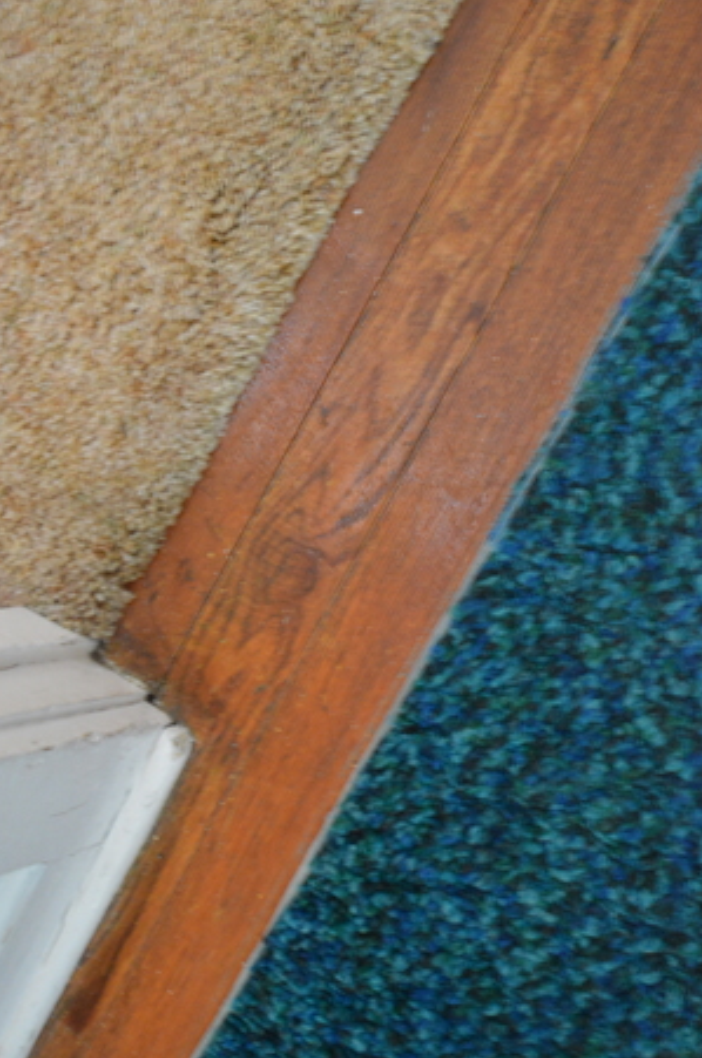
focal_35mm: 87
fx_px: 2540
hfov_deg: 15.7
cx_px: 362
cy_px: 517
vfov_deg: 23.5
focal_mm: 55
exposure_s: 1/5
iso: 3200
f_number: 5.6
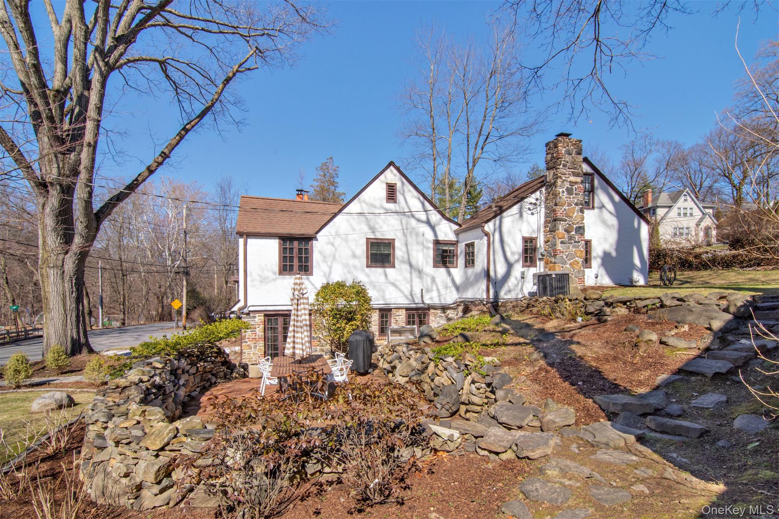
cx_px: 390
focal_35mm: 16
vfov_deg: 72.0
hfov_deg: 95.0
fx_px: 357
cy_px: 260
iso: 640
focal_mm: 11
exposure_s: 1/250
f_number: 14
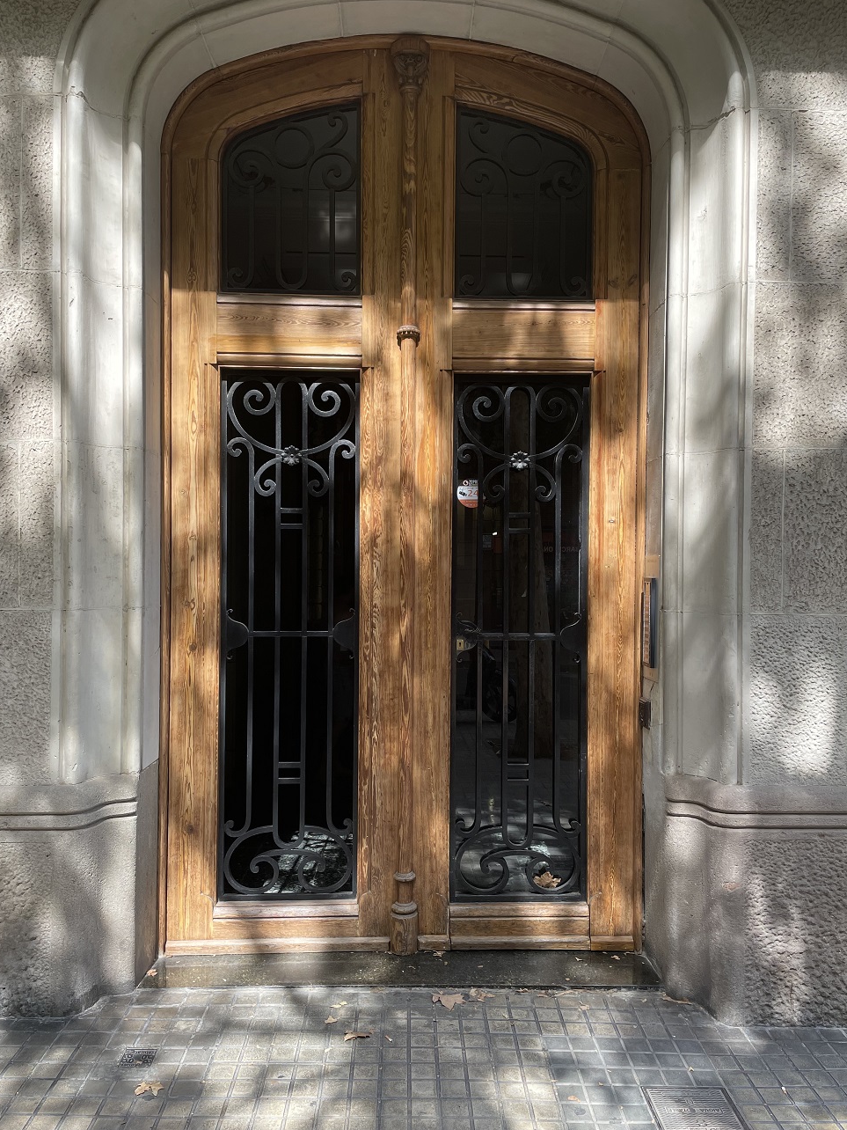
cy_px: 580
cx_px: 429
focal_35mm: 27
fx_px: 881
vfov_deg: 65.3
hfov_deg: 51.4
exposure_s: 1/415
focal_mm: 4.2
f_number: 1.6
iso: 32
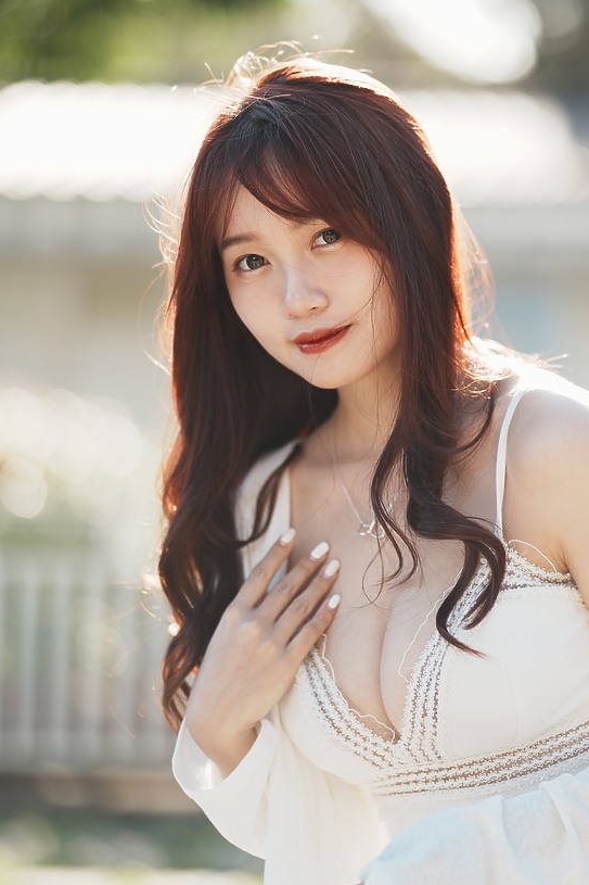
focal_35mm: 122
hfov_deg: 11.2
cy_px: 358
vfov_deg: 16.8
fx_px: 2995
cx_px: 419
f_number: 1.4
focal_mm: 85
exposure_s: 1/2000
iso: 100
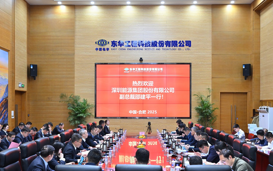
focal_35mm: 40
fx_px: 298
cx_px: 140
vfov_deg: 31.5
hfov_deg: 49.3
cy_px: 125
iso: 1600
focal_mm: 24
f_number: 4
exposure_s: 1/100
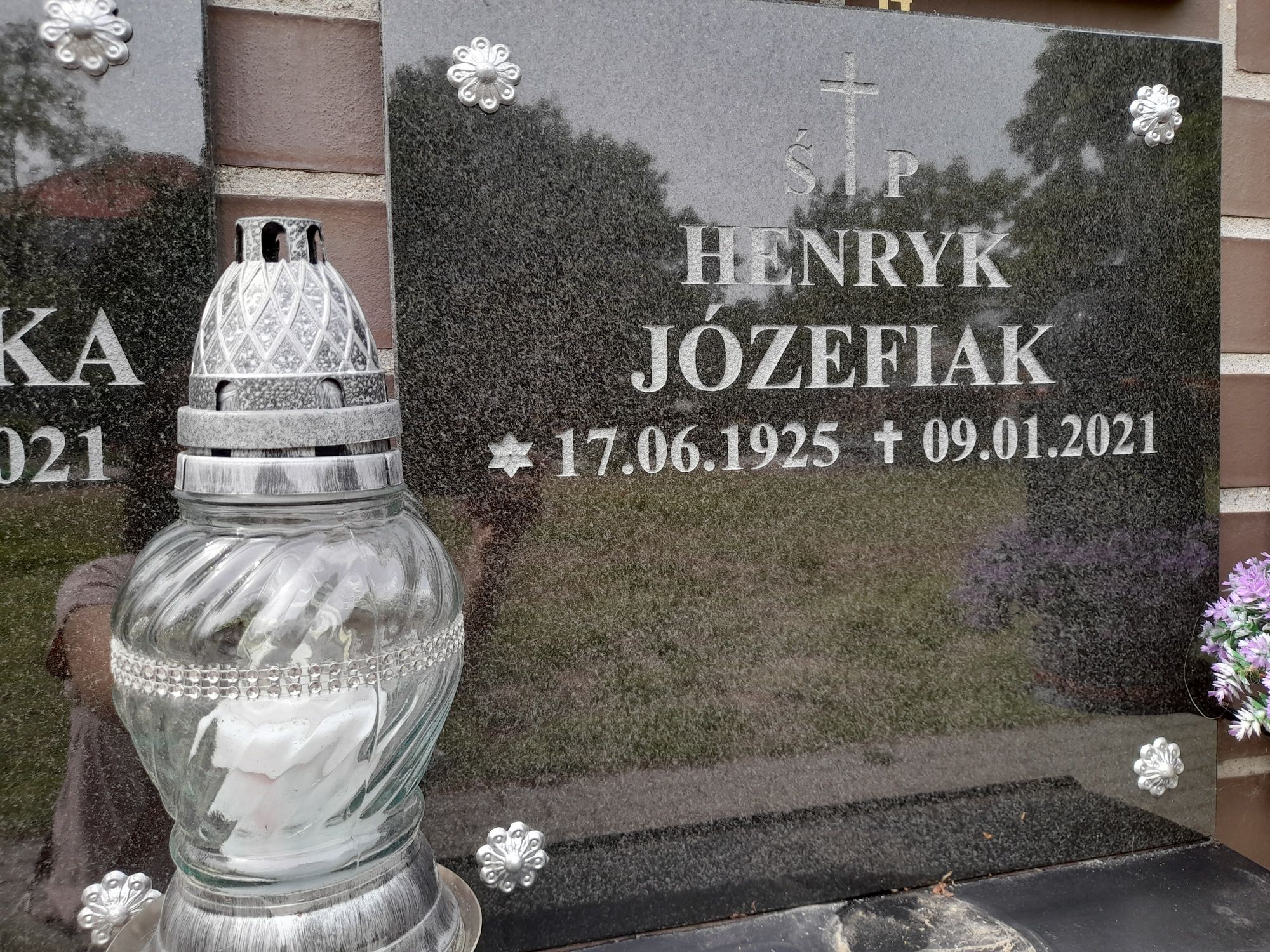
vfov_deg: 54.9
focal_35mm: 25
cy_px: 476
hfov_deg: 69.4
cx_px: 635
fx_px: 917
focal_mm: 4.6
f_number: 2
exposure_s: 1/100
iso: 20
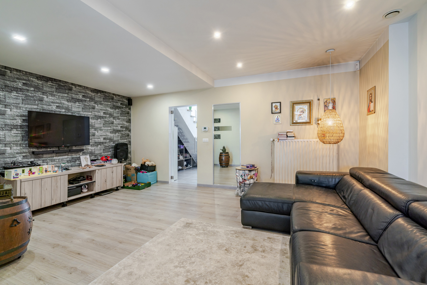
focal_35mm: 16
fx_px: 190
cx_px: 214
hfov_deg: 96.7
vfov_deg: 73.8
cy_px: 142
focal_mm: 16
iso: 250
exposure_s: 1/10
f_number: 11
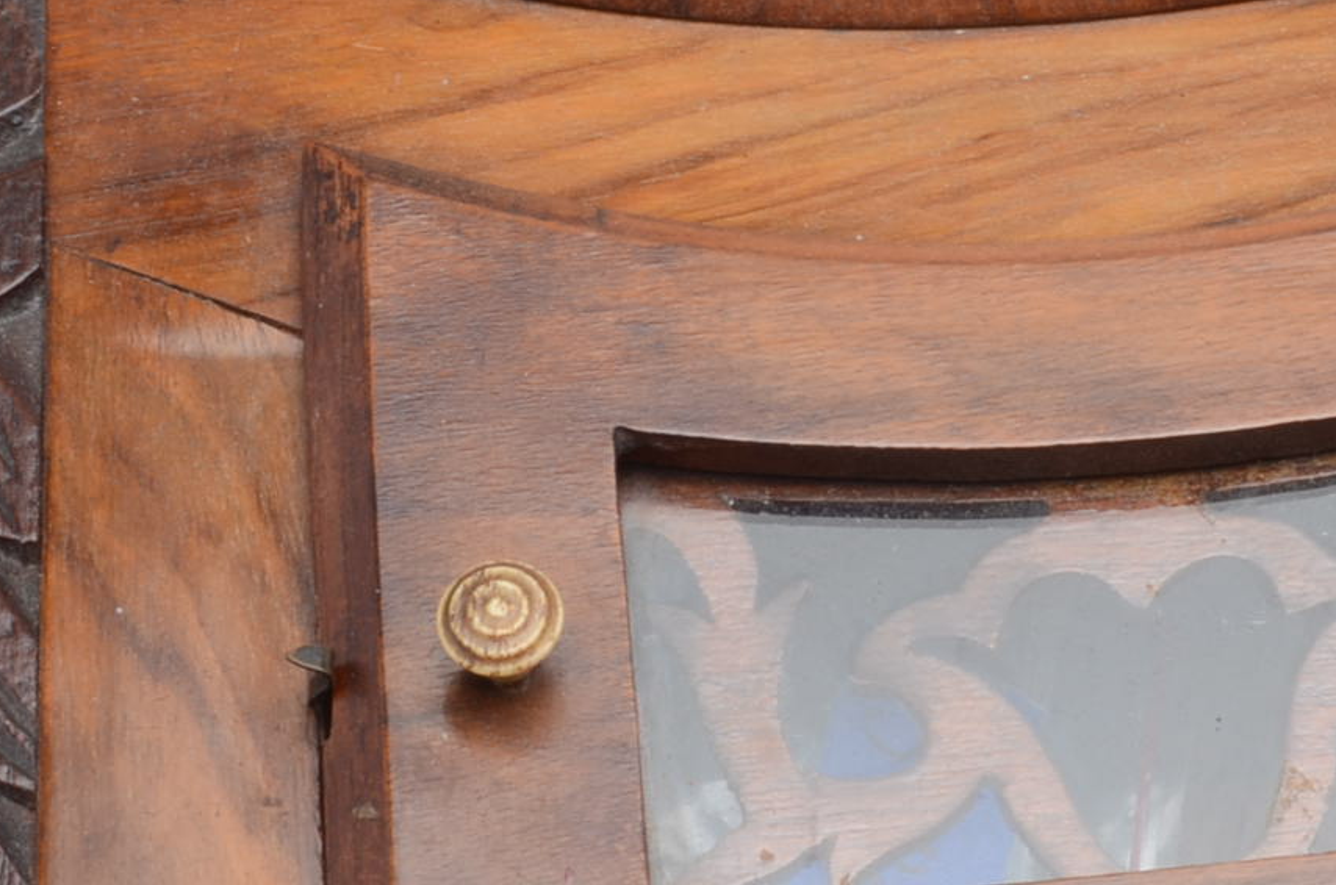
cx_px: 1065
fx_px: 4647
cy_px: 497
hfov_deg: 16.2
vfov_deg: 10.9
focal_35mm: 125
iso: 200
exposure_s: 1/160
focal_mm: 29
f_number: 22
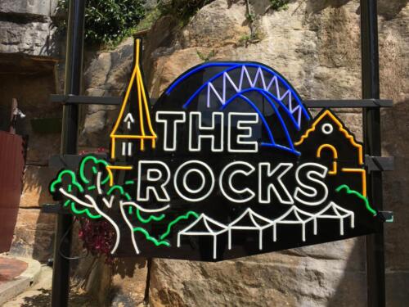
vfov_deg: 48.2
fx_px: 343
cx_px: 204
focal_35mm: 29
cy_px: 154
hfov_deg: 61.7
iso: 25
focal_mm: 4.15
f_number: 2.2
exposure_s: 1/1603
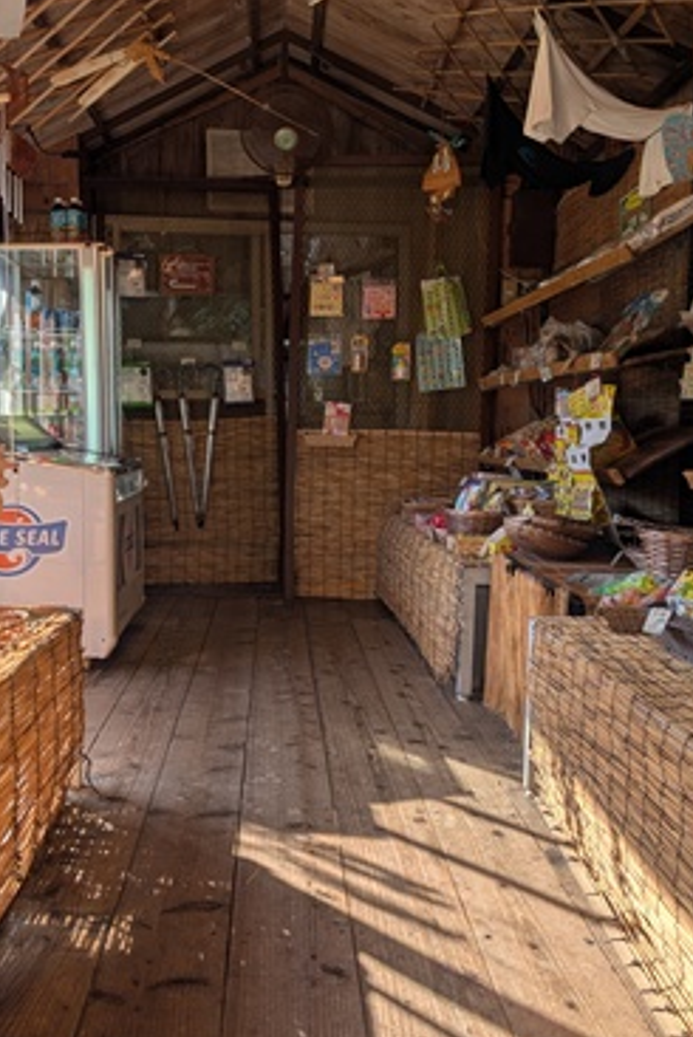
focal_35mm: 34
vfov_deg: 55.8
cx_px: 252
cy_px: 520
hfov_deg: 38.6
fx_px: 981
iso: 21
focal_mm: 6.9
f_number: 1.68
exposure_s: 1/434
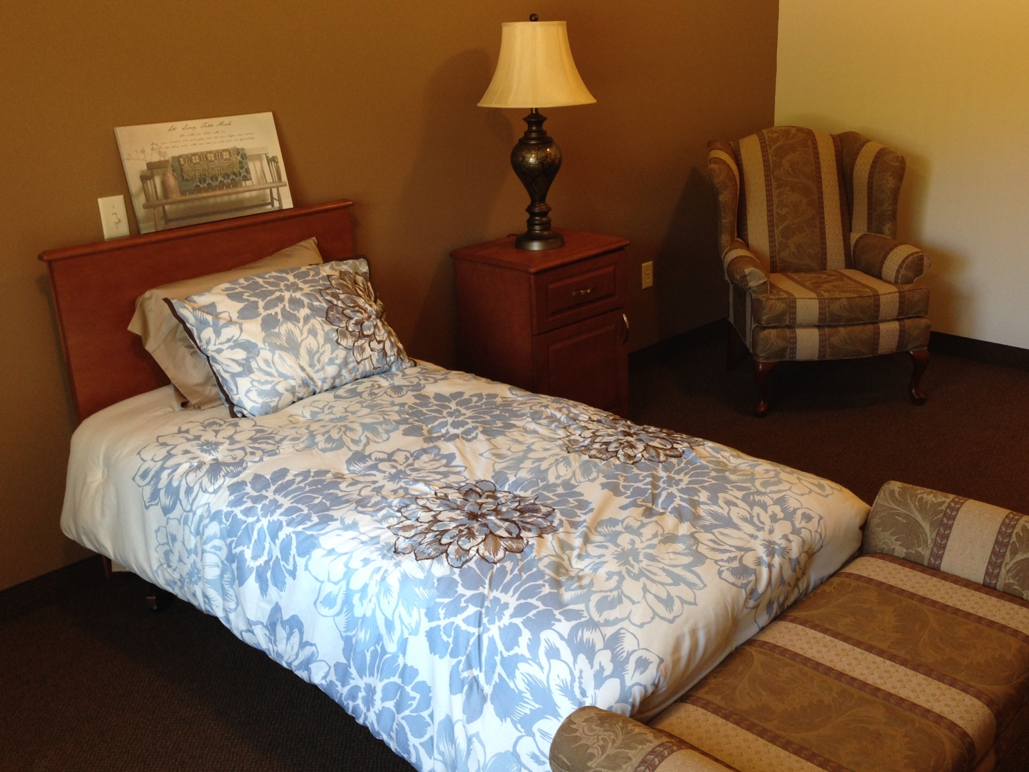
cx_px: 540
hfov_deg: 49.0
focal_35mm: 38
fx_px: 1130
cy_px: 349
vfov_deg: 37.7
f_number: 2.4
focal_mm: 4.12
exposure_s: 1/20
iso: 80
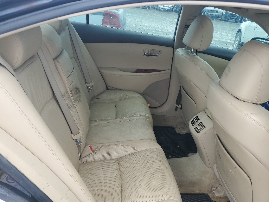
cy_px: 105
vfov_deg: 46.8
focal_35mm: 30
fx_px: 233
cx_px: 137
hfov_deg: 60.0
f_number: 1.5
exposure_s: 1/400
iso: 50
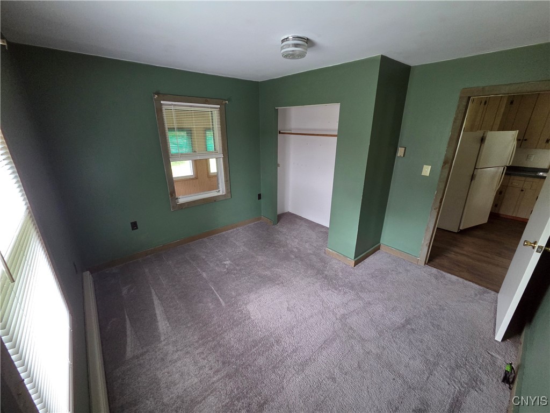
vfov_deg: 89.9
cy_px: 206
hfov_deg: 106.2
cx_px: 275
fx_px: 207
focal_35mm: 13
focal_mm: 2.2
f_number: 2.2
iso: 500
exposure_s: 1/60
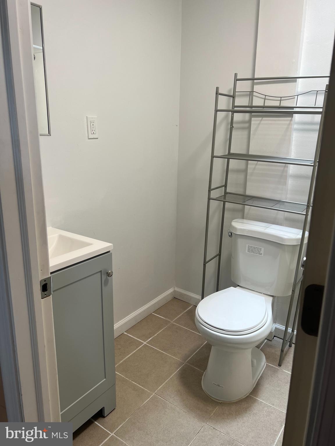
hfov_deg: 53.1
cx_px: 168
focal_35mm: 26
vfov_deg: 67.3
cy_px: 223
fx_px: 335
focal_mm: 5.7
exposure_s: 1/120
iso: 80
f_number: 1.5
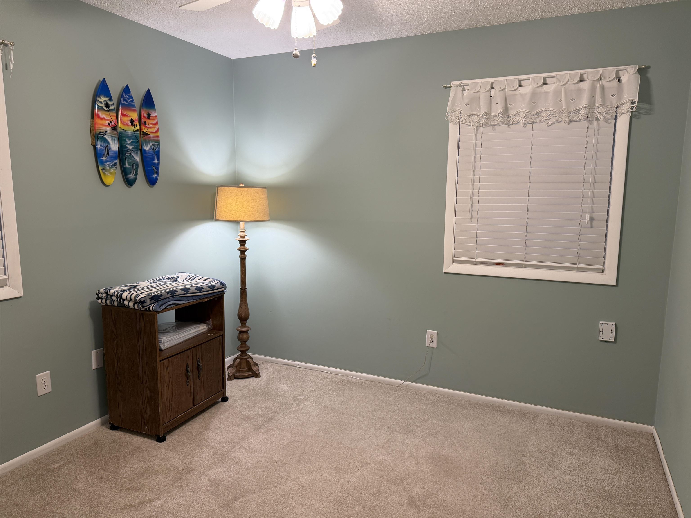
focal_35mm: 24
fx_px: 479
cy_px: 259
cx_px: 346
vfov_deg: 56.8
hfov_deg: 71.6
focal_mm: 6.76
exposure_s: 1/60
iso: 125
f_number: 1.78
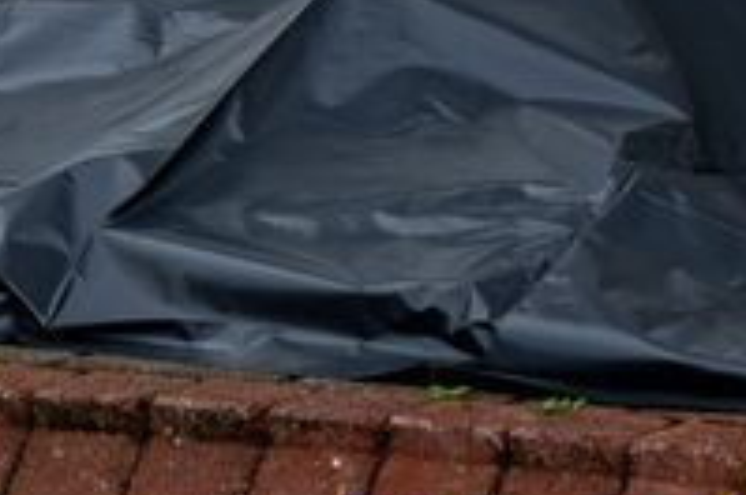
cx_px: -356
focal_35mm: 544
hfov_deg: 3.8
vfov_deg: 2.5
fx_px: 11255
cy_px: -109
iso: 100
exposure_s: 1/250
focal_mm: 90
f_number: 3.2
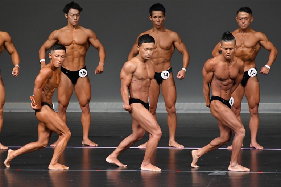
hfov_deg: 6.5
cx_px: 140
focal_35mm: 315
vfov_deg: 4.4
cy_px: 94
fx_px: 2458
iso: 4000
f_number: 5.6
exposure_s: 1/400
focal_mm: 210
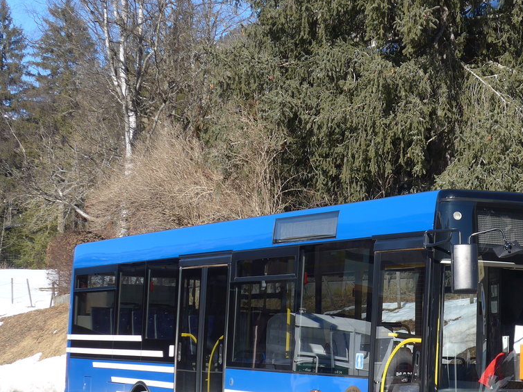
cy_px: 271
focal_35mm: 94
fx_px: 1420
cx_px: 394
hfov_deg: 20.7
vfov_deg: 15.7
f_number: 3.5
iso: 80
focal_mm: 12
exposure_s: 1/800
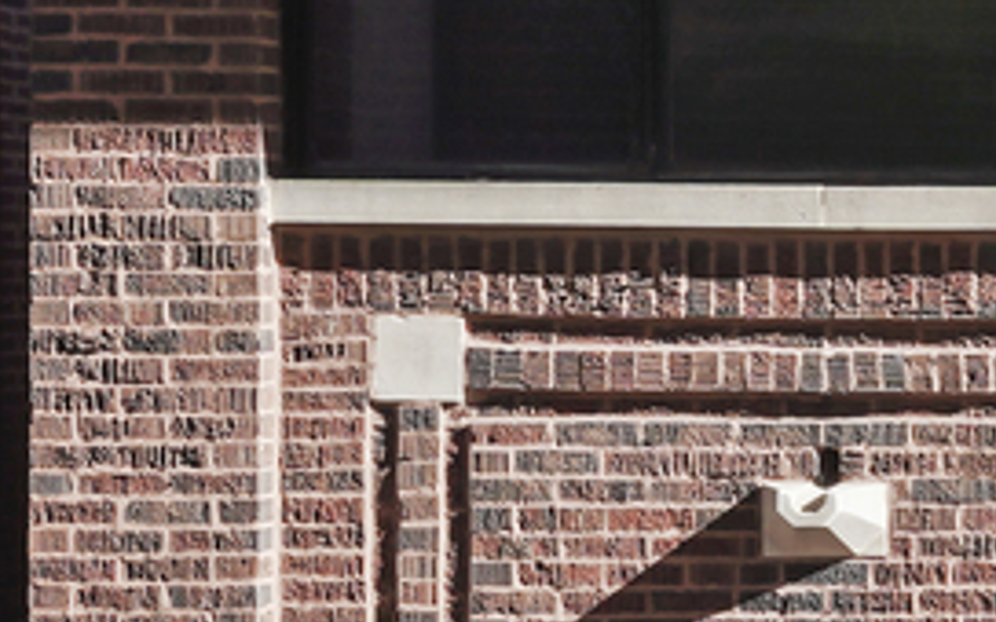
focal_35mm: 97
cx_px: 1564
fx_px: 2633
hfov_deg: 18.5
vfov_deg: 12.6
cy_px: -402
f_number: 14
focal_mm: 16
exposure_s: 1/30
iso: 100
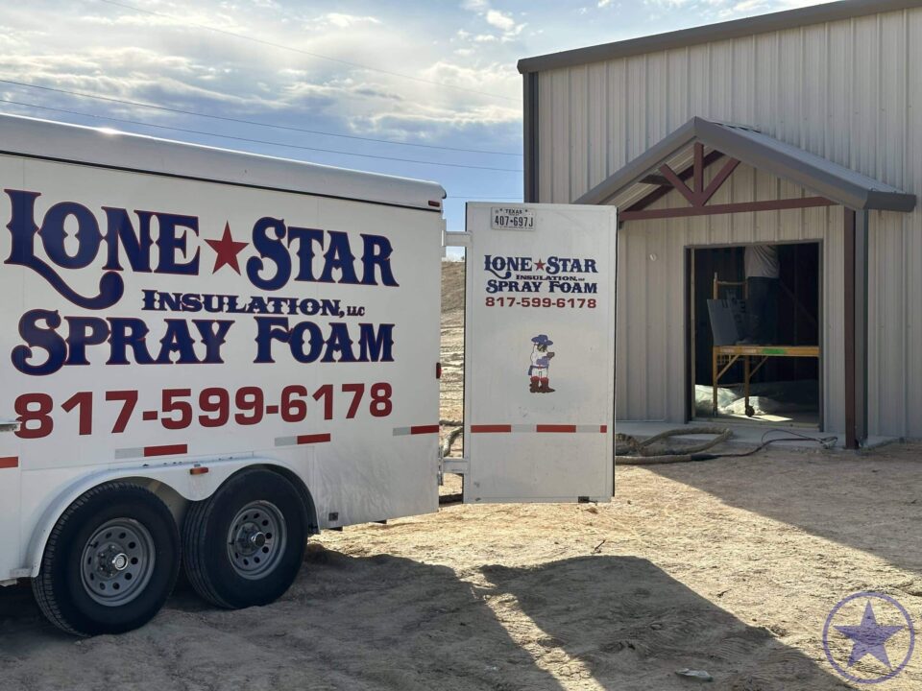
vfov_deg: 30.3
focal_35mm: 48
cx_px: 461
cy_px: 346
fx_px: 1278
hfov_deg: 39.7
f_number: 1.78
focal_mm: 6.86
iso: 64
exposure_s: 1/4016
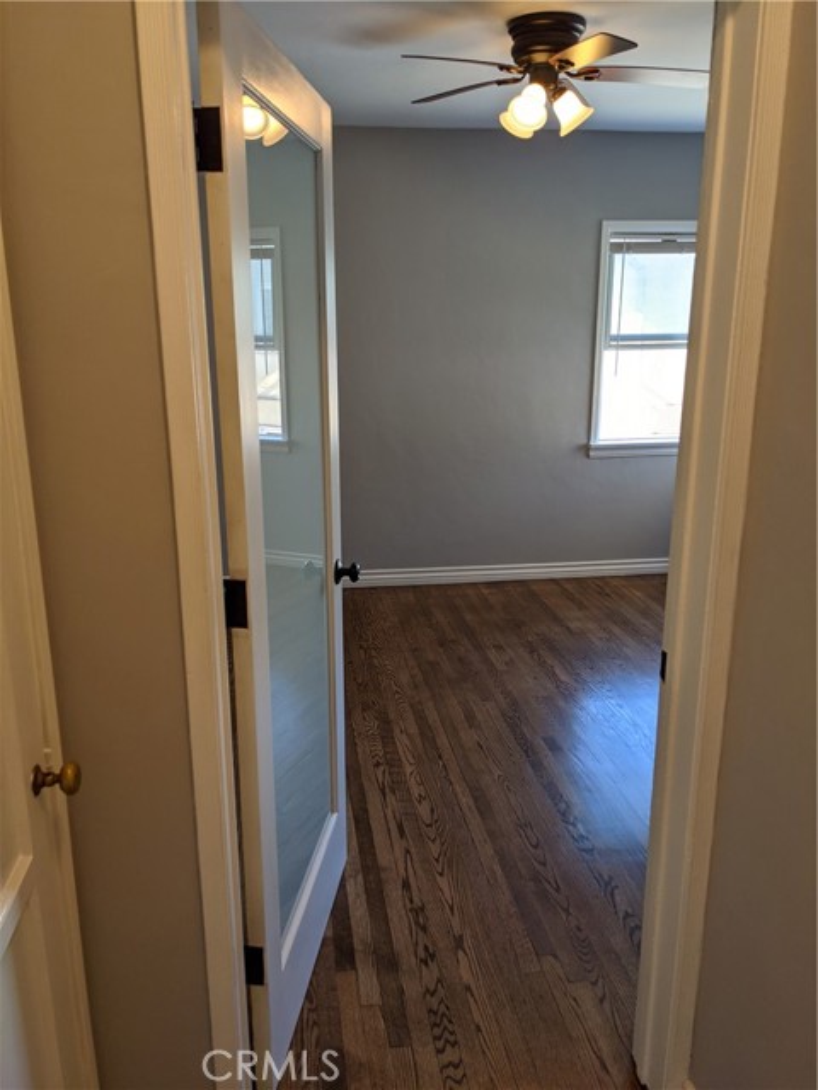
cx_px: 409
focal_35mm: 27
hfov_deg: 51.4
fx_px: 851
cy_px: 545
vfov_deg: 65.3
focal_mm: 4.38
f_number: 1.73
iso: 57
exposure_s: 1/120
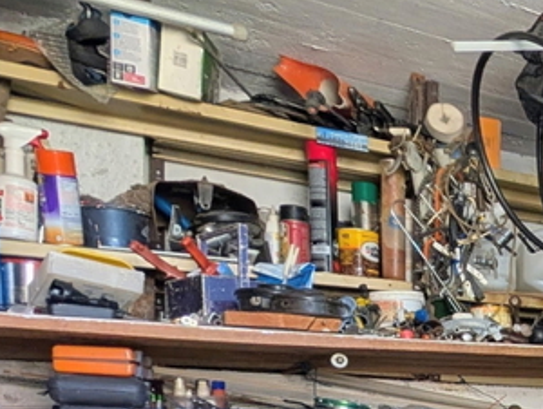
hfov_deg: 27.5
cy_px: 461
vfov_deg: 27.5
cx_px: 813
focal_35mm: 48
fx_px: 754
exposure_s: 1/100
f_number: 1.7
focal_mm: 2.02
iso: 198
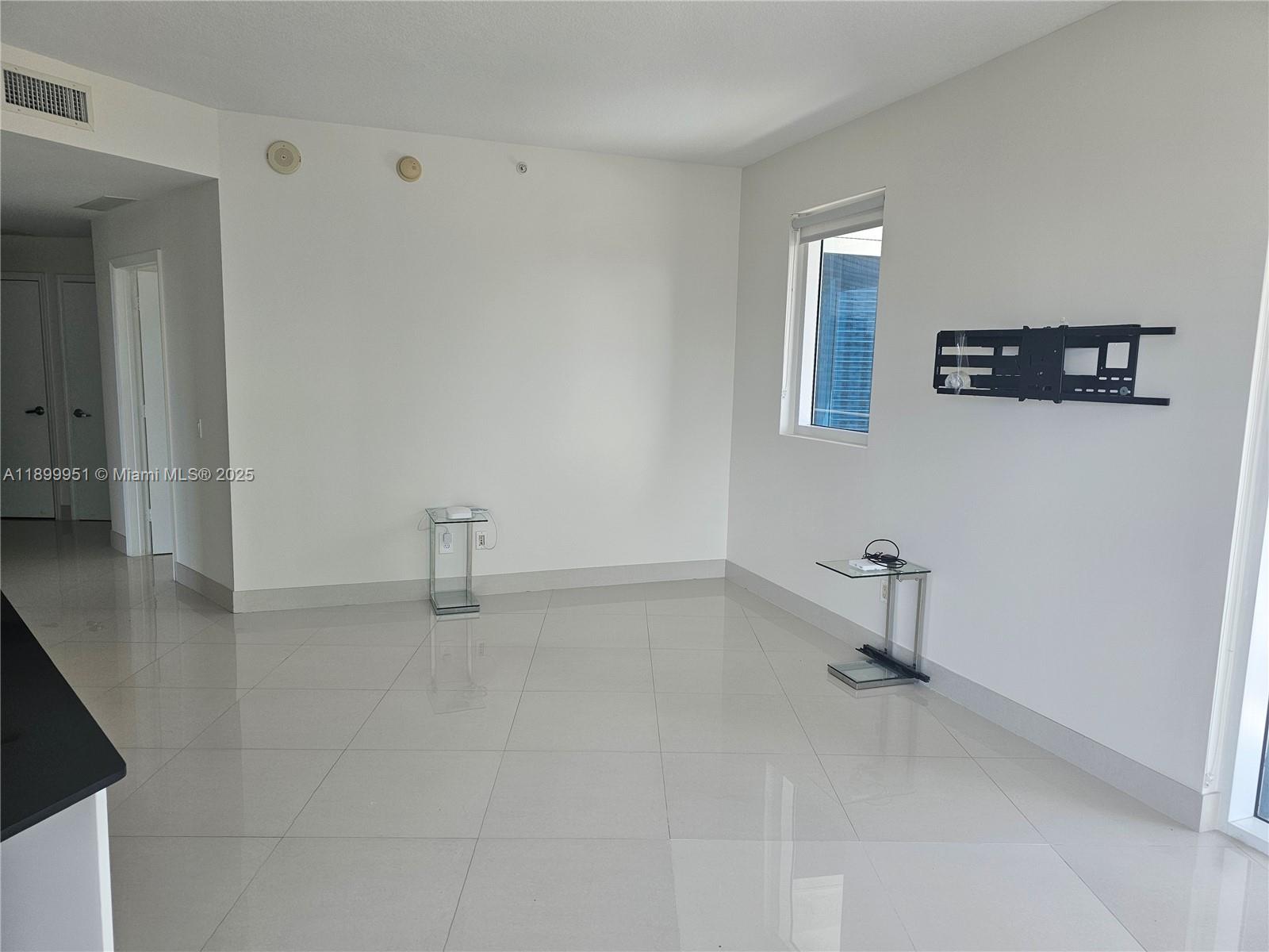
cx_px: 634
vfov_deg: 58.9
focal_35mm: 23
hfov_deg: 73.9
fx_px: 843
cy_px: 476
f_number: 1.7
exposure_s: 1/207
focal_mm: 6.3
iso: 100
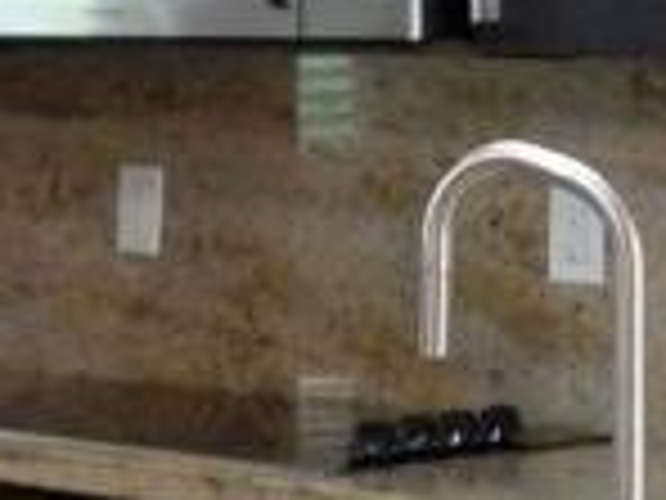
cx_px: -504
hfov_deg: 10.6
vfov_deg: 8.5
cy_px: 153
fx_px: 3367
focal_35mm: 175
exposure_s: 1/15
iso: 400
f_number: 2.8
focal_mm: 4.8
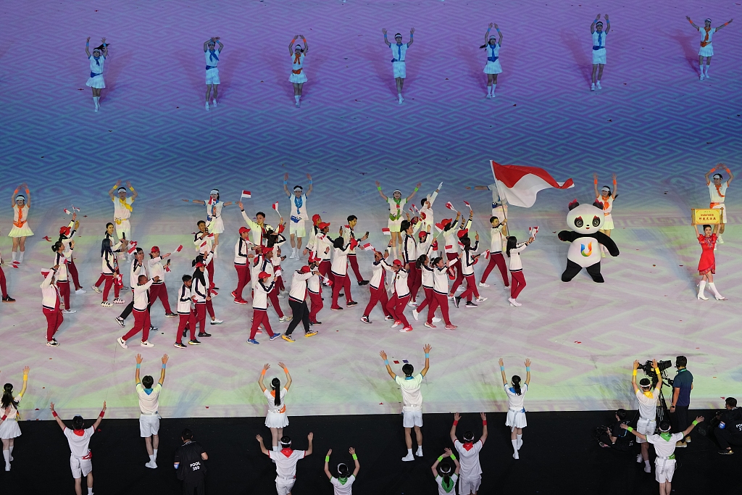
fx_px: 2968
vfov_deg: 9.5
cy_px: 248
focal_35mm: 144
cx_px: 371
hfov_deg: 14.2
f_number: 3.5
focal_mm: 144
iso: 1250
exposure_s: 1/400
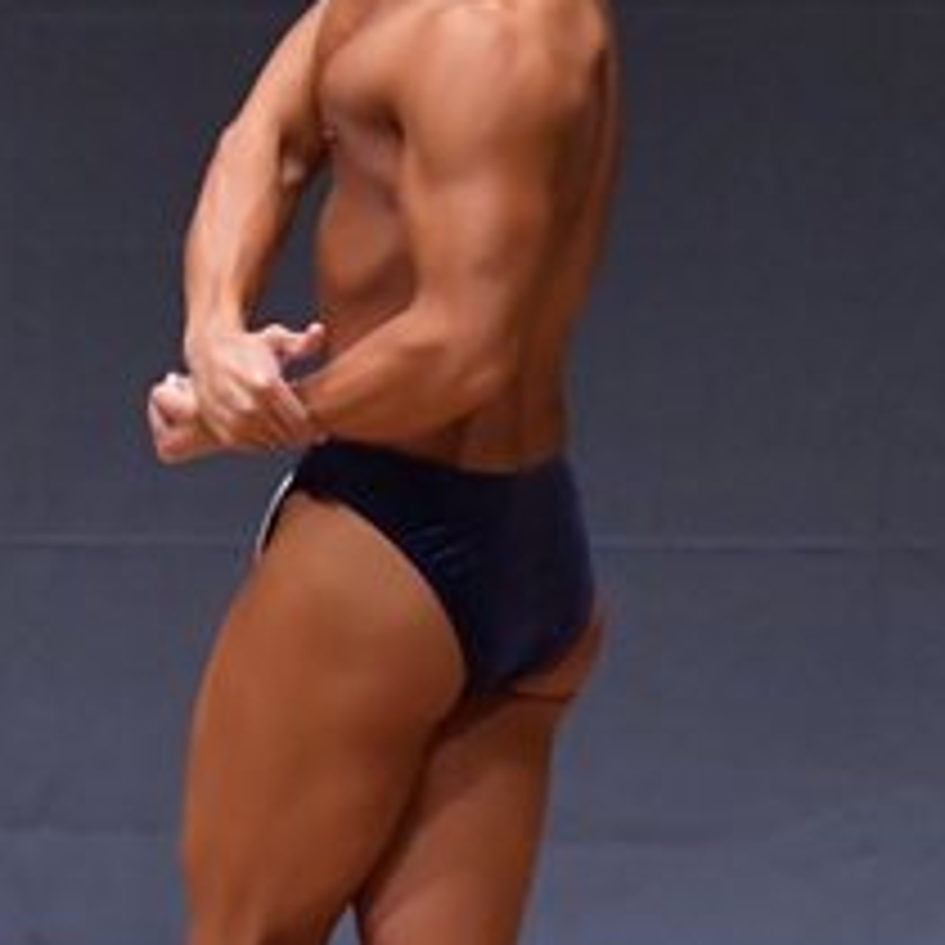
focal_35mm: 798
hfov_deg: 2.2
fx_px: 24647
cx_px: -547
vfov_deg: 2.2
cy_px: 562
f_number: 5.6
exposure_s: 1/400
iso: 6400
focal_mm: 170
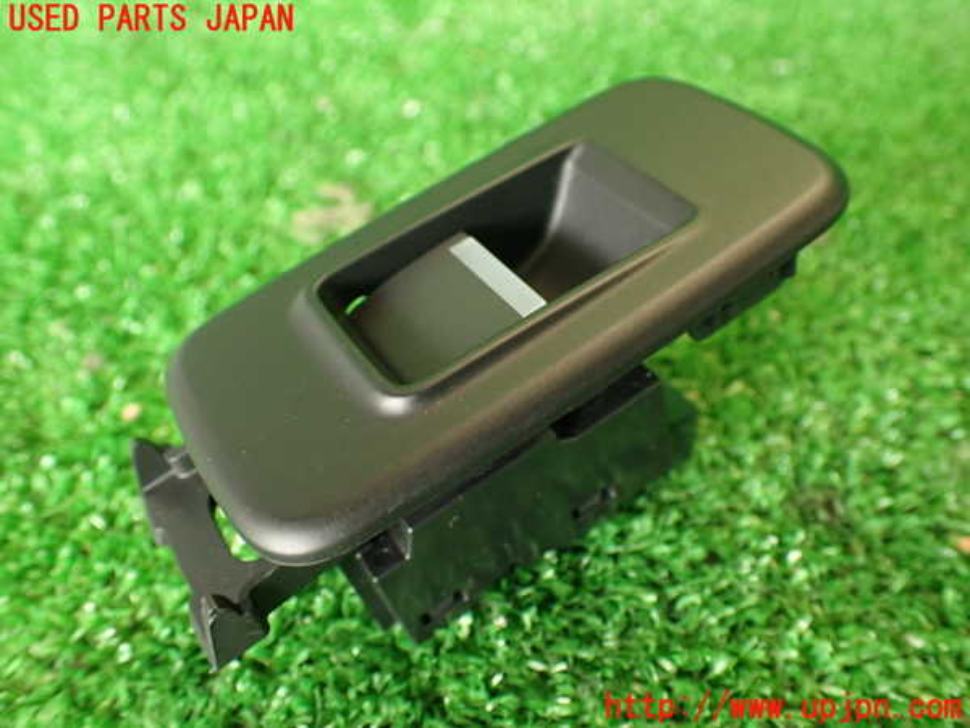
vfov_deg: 44.2
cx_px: 485
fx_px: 897
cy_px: 364
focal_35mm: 32
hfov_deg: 56.8
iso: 250
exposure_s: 1/30
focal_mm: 5.79
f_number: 2.4
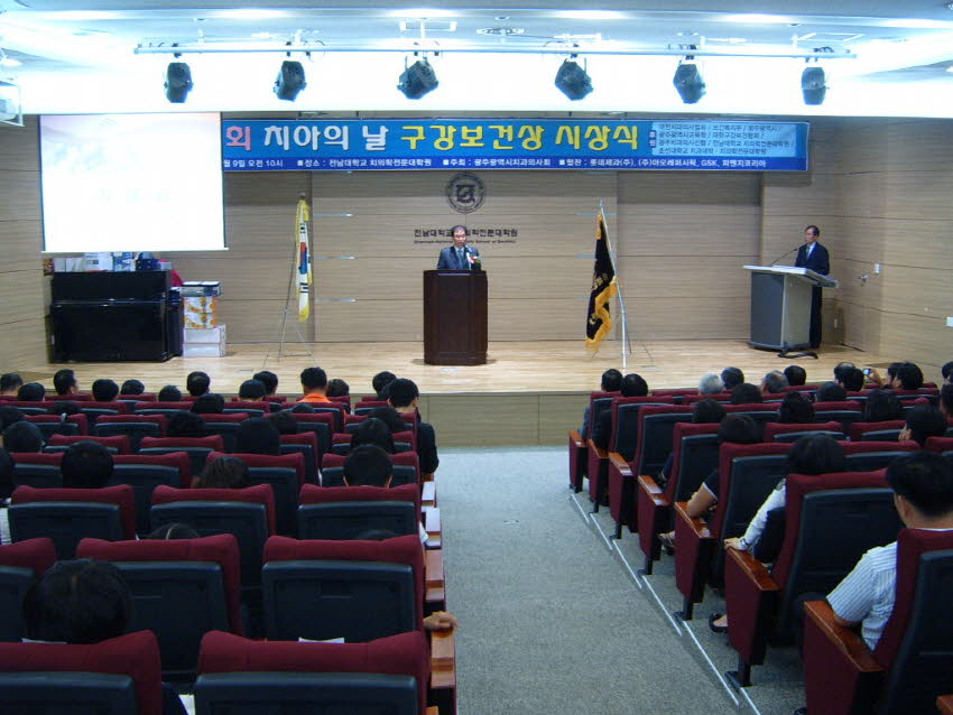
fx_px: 1019
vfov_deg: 38.7
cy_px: 358
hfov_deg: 50.1
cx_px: 476
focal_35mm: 37
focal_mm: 6.2
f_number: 2.9
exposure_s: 1/10
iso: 141
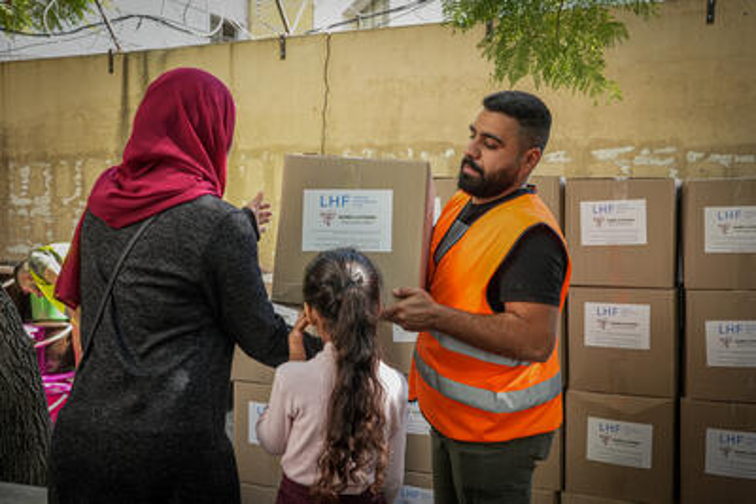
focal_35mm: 39
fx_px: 819
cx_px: 378
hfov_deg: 49.5
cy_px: 252
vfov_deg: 34.2
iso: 2000
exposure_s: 1/200
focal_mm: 39
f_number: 9
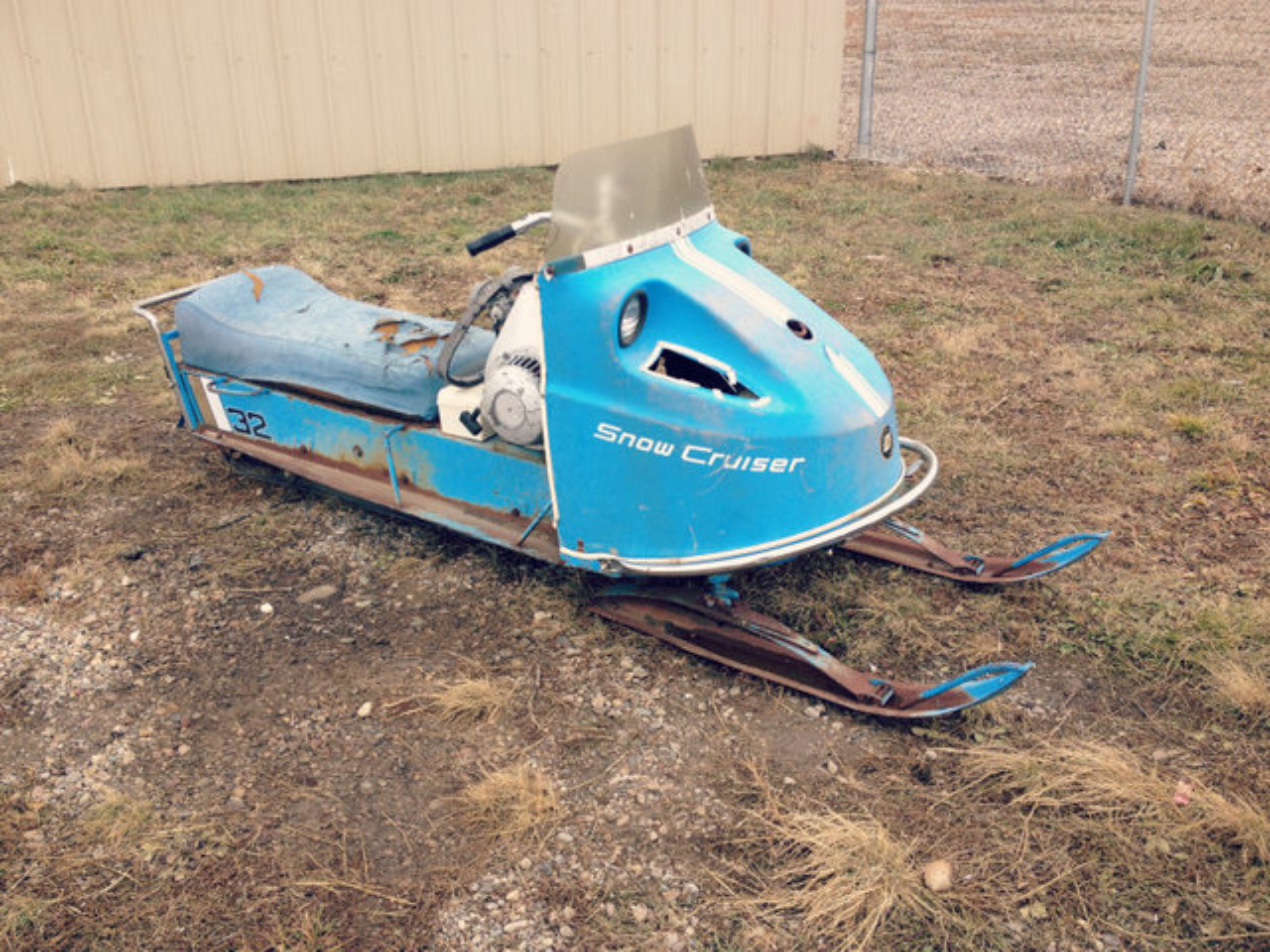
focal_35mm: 35
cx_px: 635
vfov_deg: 40.7
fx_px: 1284
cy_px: 476
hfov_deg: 52.6
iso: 50
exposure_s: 1/244
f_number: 2.4
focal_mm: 4.28
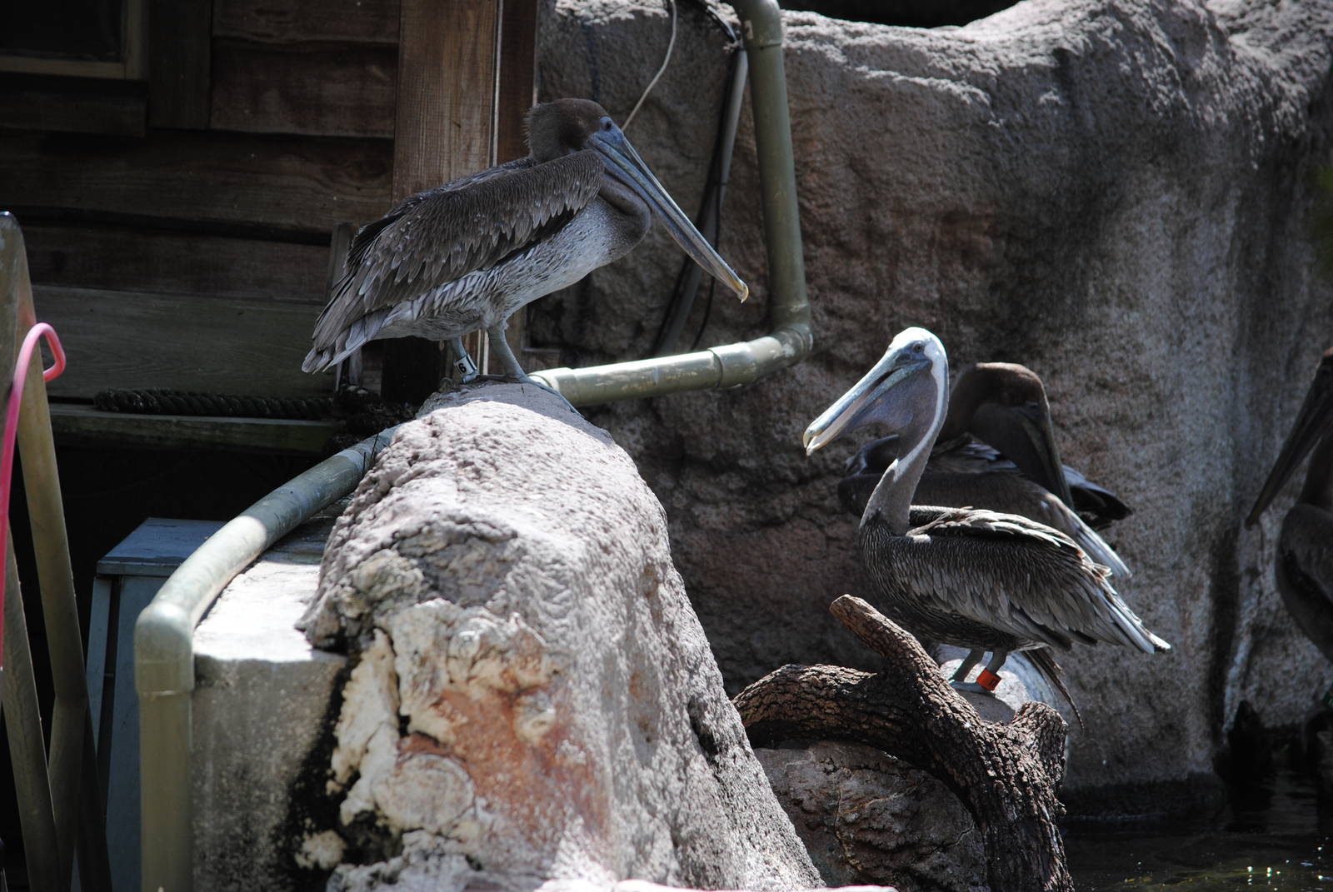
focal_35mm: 210
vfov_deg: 6.6
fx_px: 7785
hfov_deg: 9.8
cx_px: 666
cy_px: 446
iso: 200
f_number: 4.8
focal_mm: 140
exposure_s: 1/800
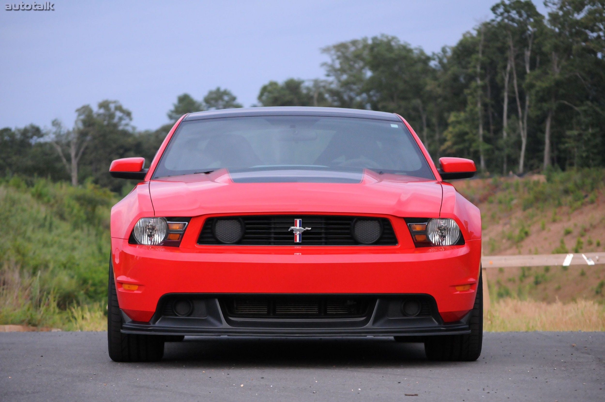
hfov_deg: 15.9
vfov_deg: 10.6
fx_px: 2165
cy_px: 201
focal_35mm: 129
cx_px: 302
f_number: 5.6
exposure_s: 1/320
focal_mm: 86
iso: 2000
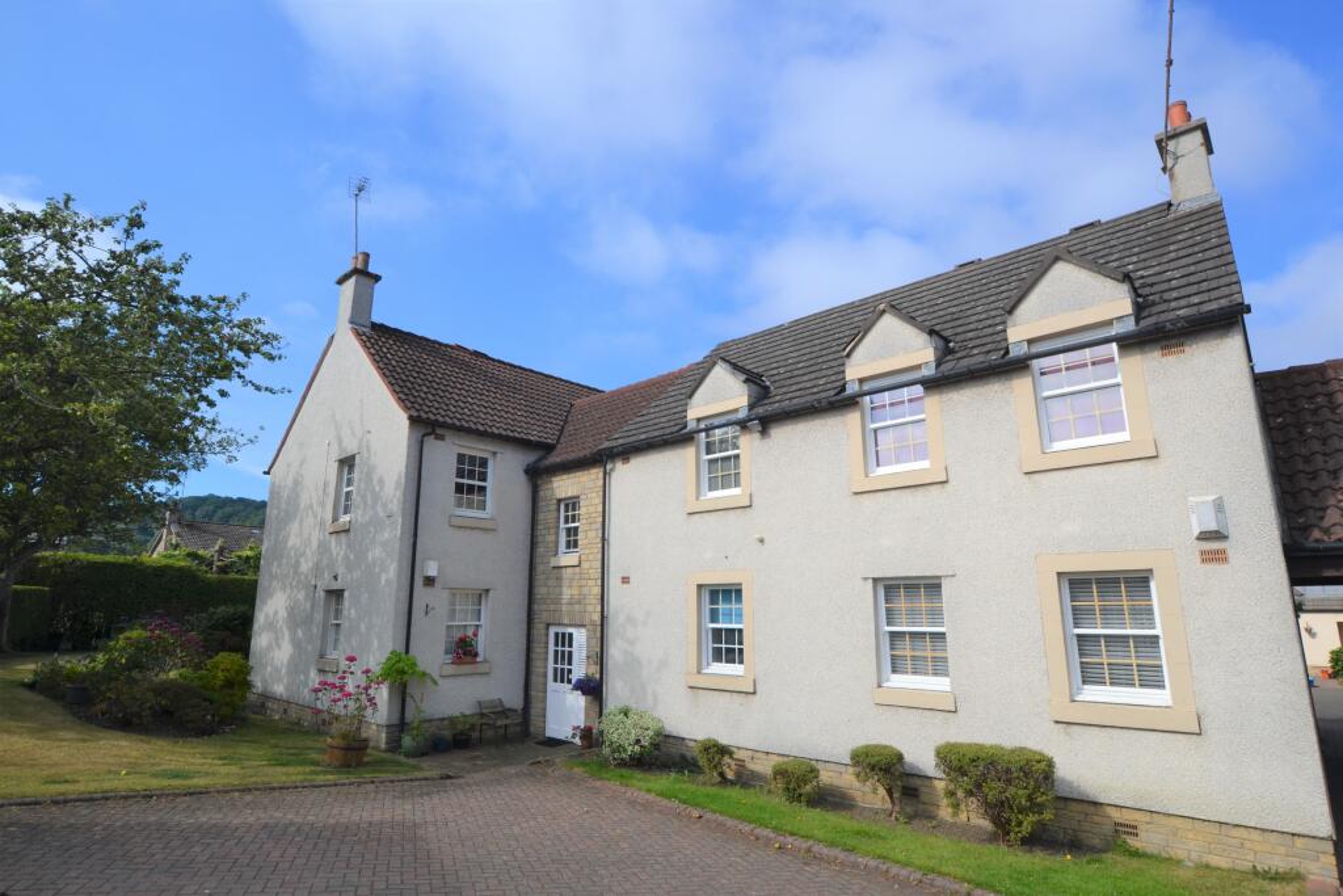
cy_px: 448
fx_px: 672
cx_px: 672
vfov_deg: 67.4
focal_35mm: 18
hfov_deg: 90.0
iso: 100
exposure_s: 1/250
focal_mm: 12
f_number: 8
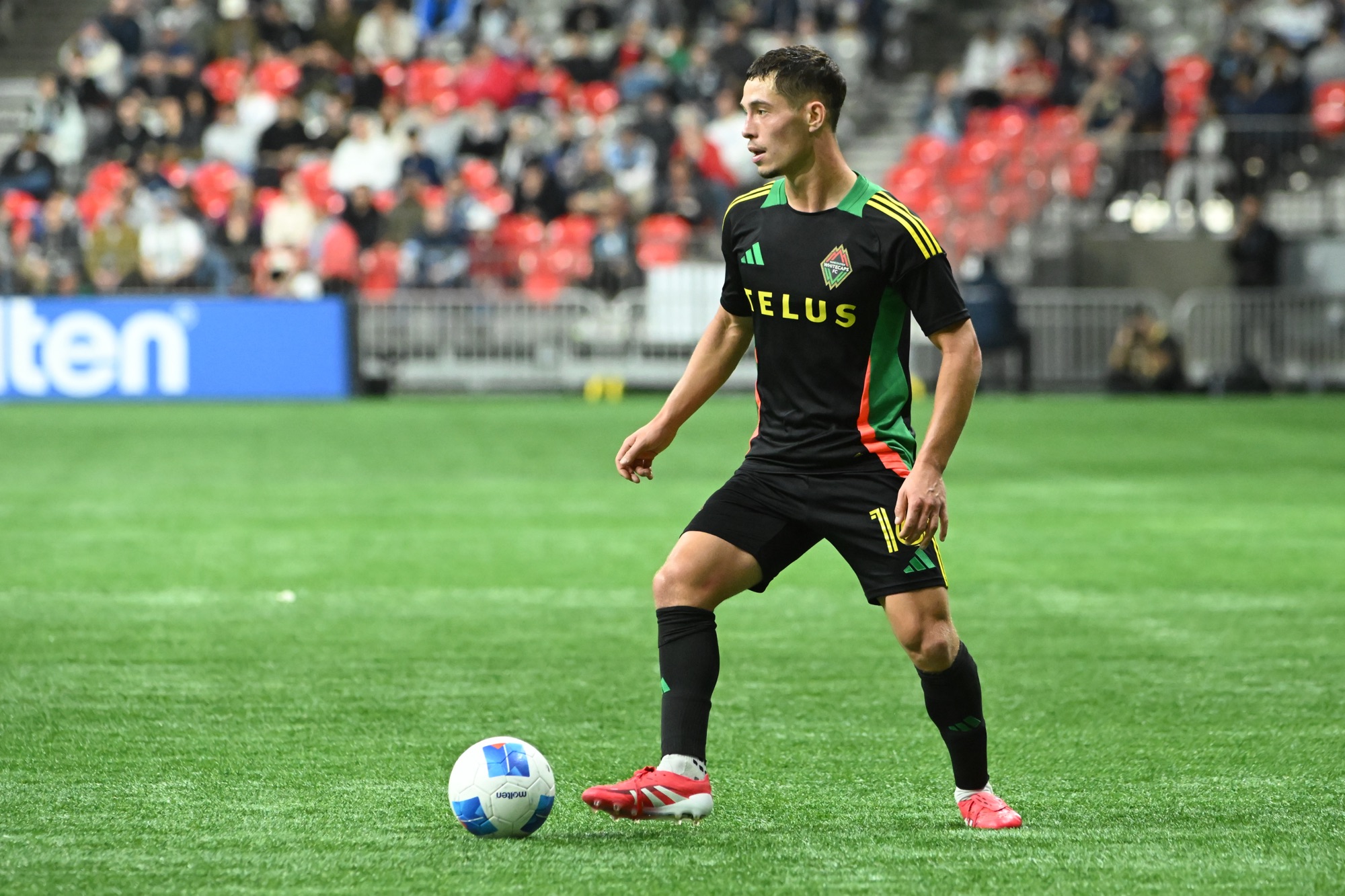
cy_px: 448
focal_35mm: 240
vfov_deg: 5.7
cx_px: 672
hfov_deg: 8.6
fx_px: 8965
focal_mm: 240
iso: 6400
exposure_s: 1/1250
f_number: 4
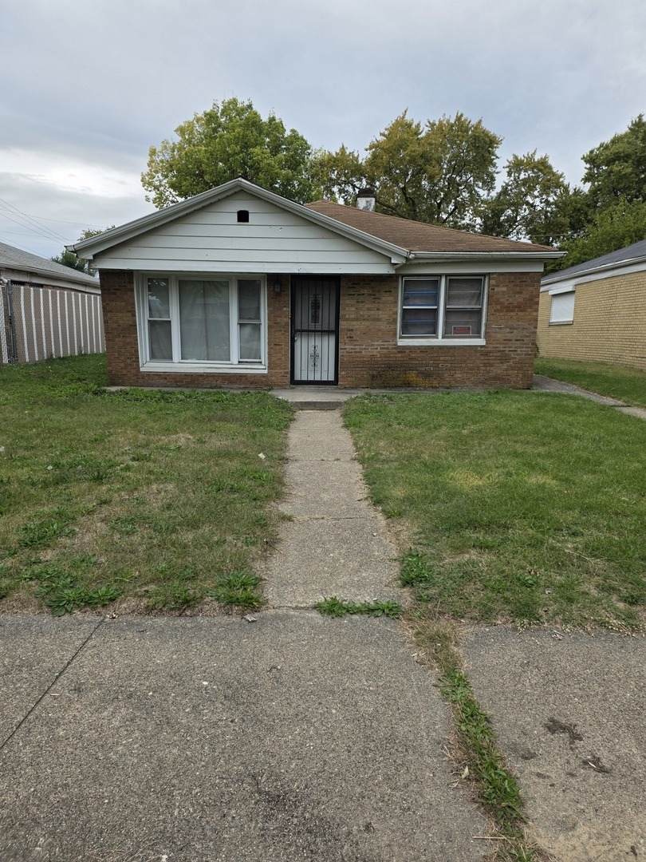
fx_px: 572
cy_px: 431
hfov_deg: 58.9
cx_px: 323
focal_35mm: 23
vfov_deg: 73.9
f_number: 1.7
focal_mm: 6.3
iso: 80
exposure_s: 1/2175
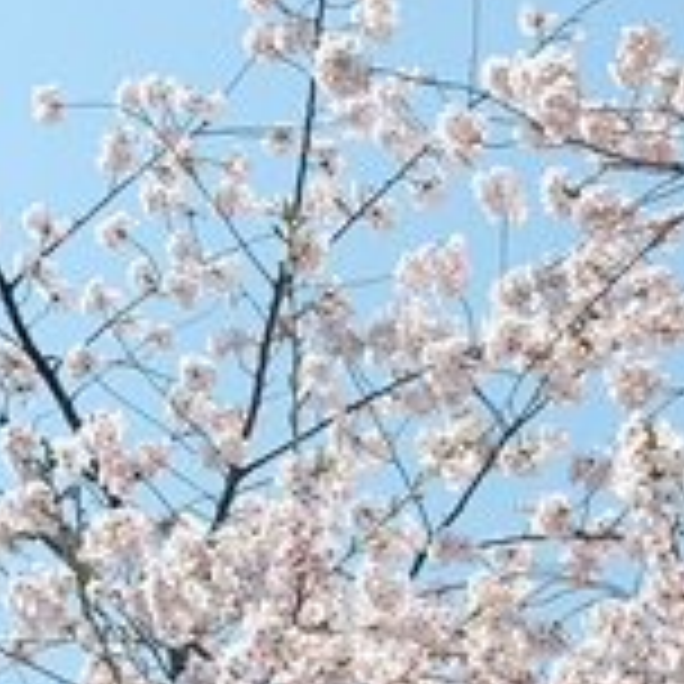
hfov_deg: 12.3
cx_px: 1076
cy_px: 704
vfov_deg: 12.8
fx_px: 2996
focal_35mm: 134
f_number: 9
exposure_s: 1/800
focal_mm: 20
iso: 400
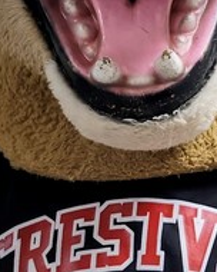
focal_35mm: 121
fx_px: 971
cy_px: 226
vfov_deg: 15.8
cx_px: 128
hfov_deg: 12.7
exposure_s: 1/120
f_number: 1.8
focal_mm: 5.4
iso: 160
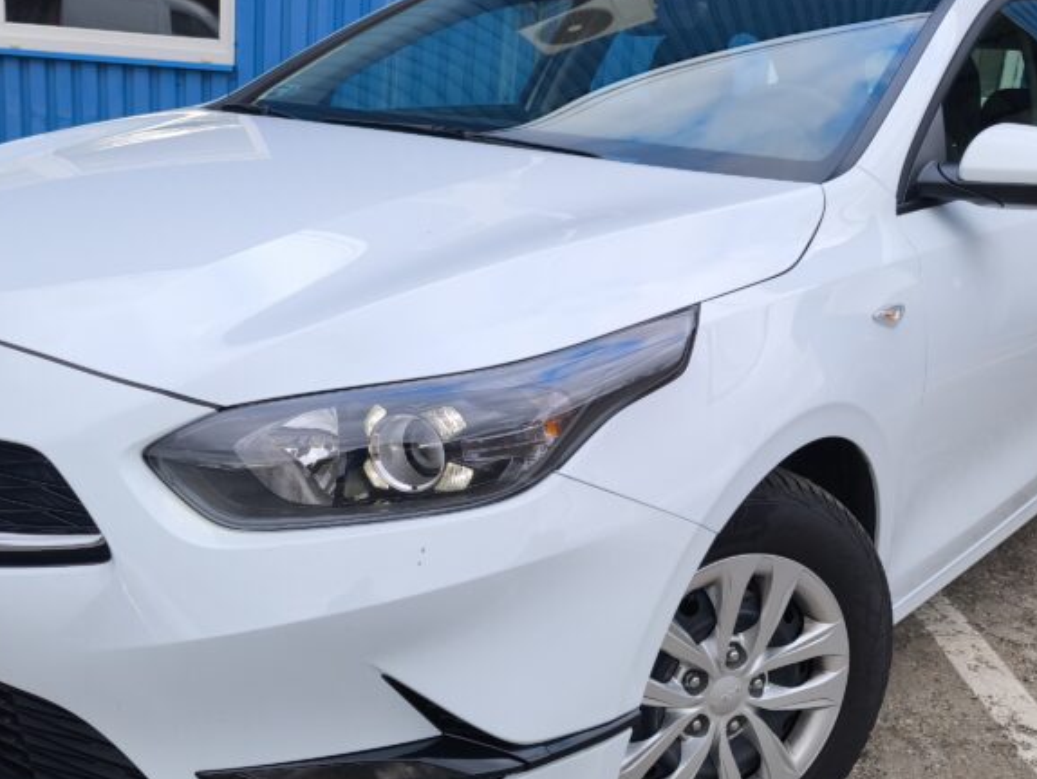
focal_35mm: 41
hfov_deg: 45.7
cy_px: 479
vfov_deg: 35.0
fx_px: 1229
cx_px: 475
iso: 50
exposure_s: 1/493
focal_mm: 6.57
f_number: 1.6
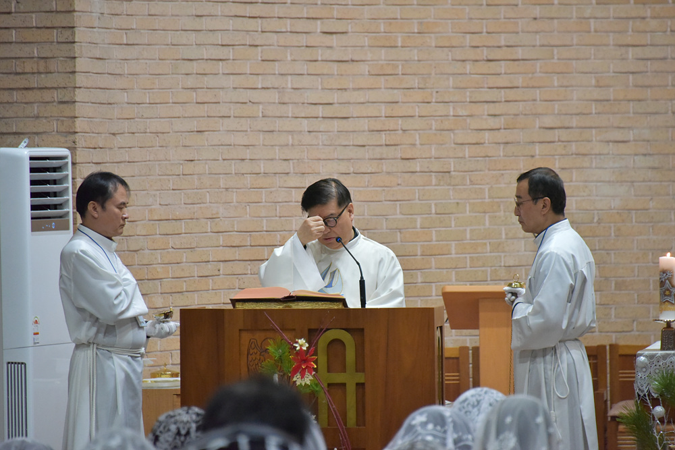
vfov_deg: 4.6
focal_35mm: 300
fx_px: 5625
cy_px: 225
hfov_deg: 6.9
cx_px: 338
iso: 5000
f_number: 5.6
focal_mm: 300
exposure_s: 1/200
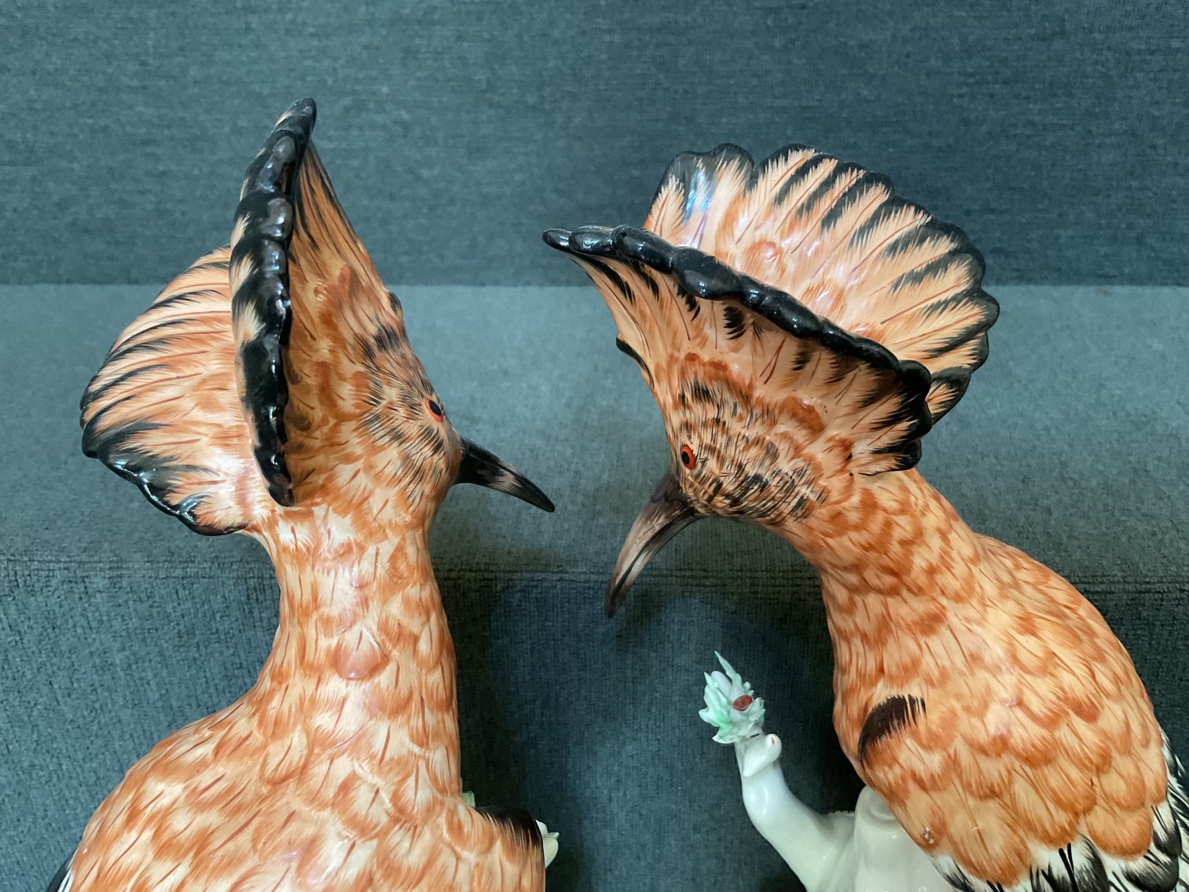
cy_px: 446
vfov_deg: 48.2
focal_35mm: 29
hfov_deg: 61.7
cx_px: 594
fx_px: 996
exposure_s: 1/40
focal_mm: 3
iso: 200
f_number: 1.8
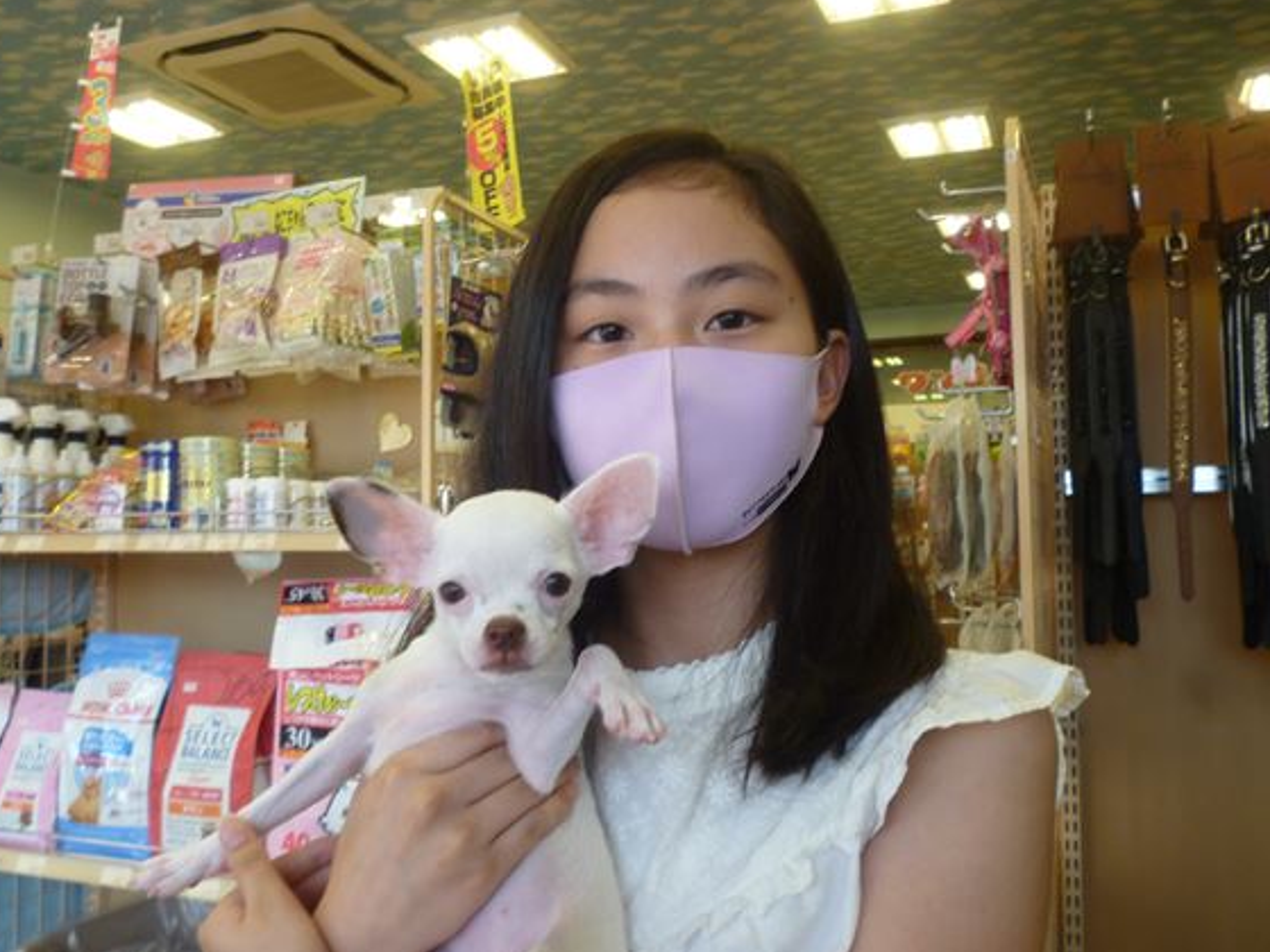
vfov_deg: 46.8
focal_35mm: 30
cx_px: 646
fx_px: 1101
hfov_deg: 60.0
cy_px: 462
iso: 125
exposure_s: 1/60
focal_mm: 5
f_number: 3.1
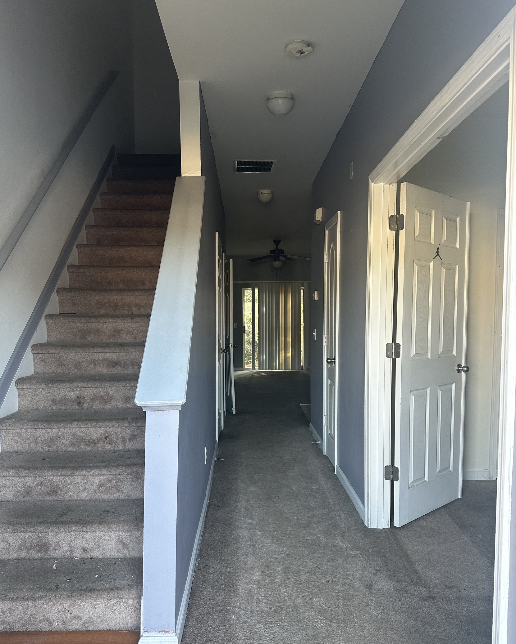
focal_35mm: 26
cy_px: 353
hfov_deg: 54.9
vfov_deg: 65.9
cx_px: 253
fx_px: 496
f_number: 1.78
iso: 160
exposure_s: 1/120
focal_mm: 6.86
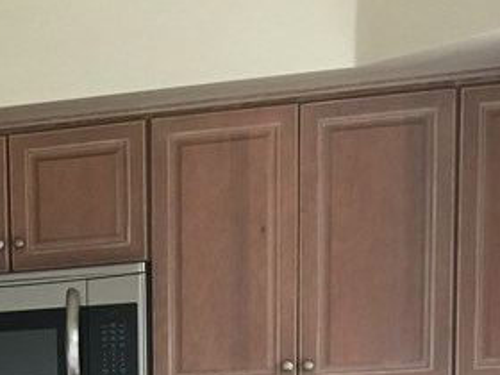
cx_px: -229
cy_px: 612
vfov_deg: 13.0
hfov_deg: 17.0
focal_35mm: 106
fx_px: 1531
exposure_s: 1/15
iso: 40
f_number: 2.2
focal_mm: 4.15
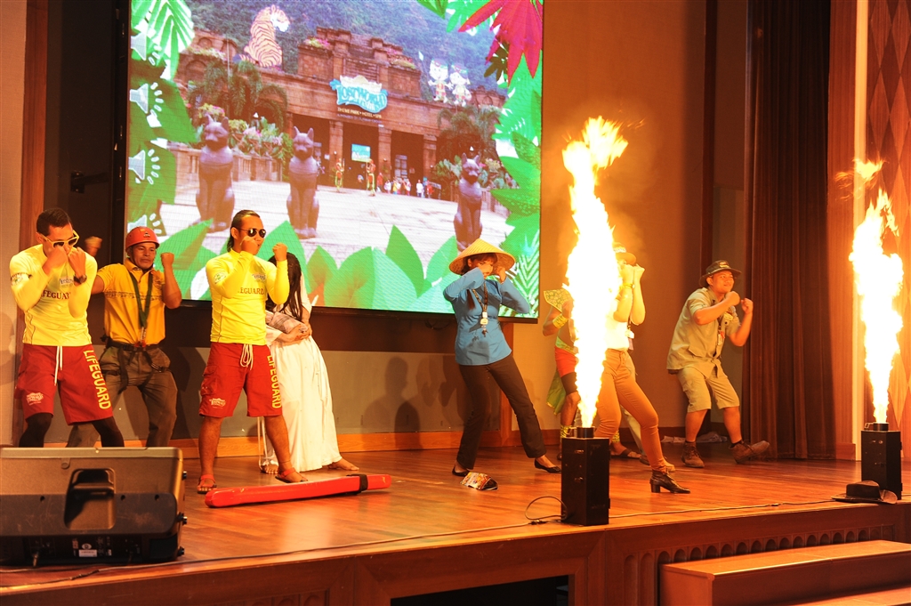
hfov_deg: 38.2
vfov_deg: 25.9
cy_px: 303
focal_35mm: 52
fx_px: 1315
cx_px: 456
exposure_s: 1/80
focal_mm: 52
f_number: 3.5
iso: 800
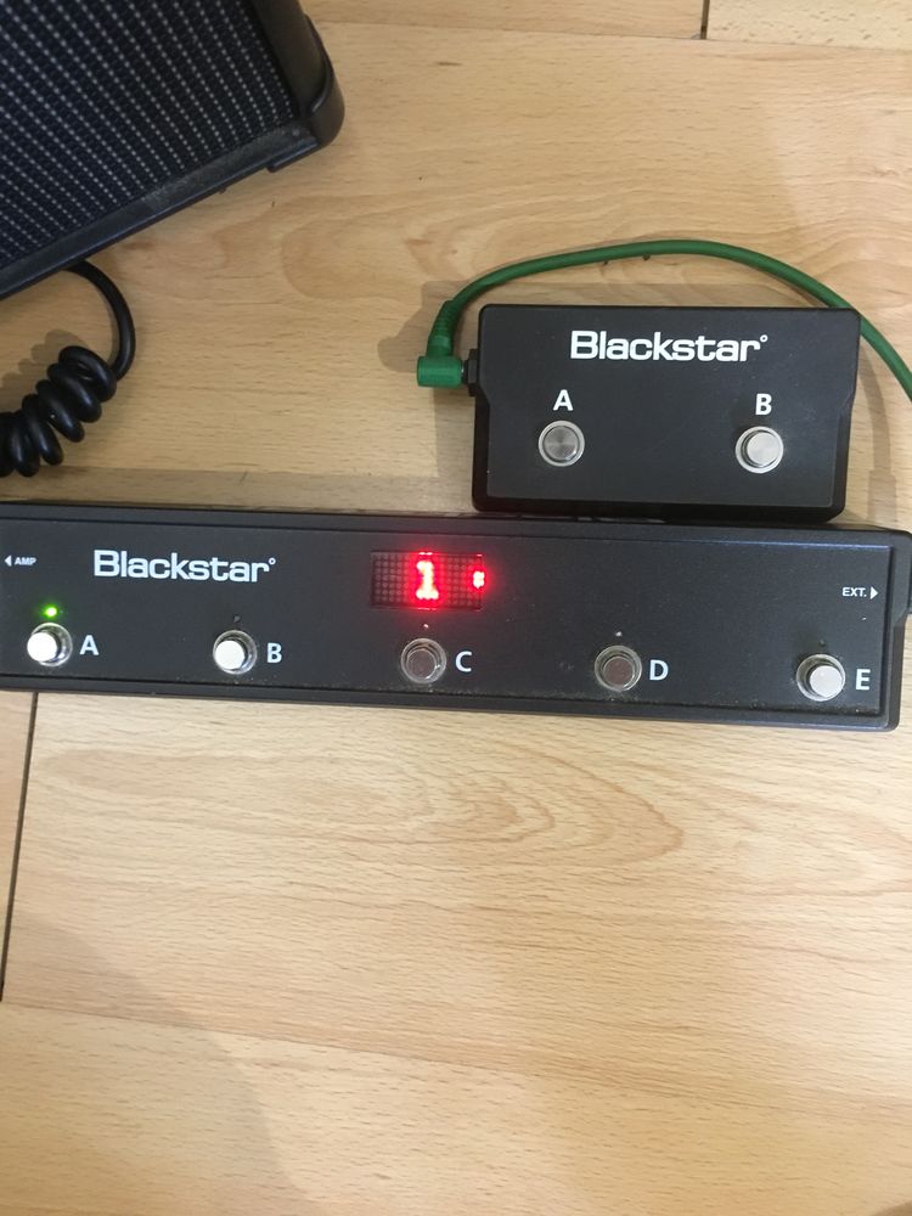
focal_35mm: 29
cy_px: 608
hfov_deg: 48.2
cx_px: 456
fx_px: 1019
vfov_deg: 61.7
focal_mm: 4.15
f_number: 2.2
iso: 400
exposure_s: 1/17
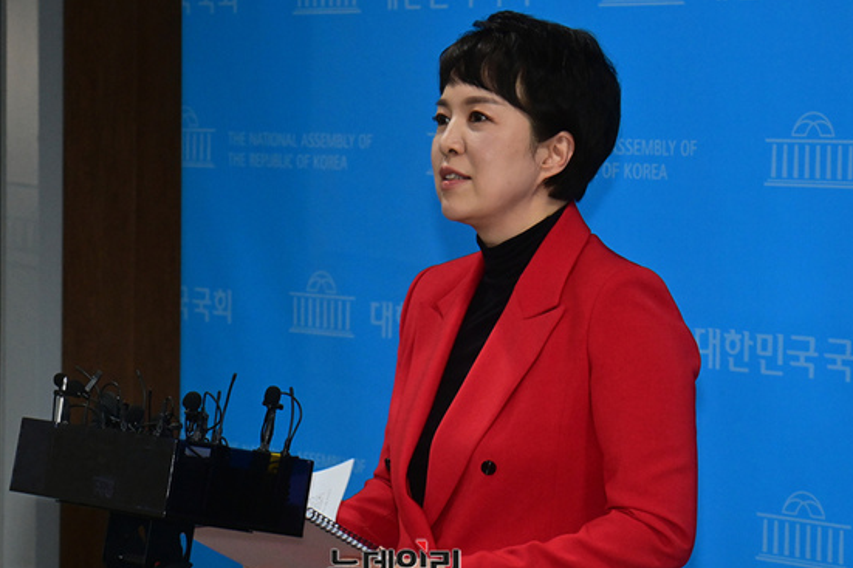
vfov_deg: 9.5
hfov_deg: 14.2
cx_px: 392
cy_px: 280
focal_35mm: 145
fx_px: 3434
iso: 6400
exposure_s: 1/250
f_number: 10
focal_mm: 125
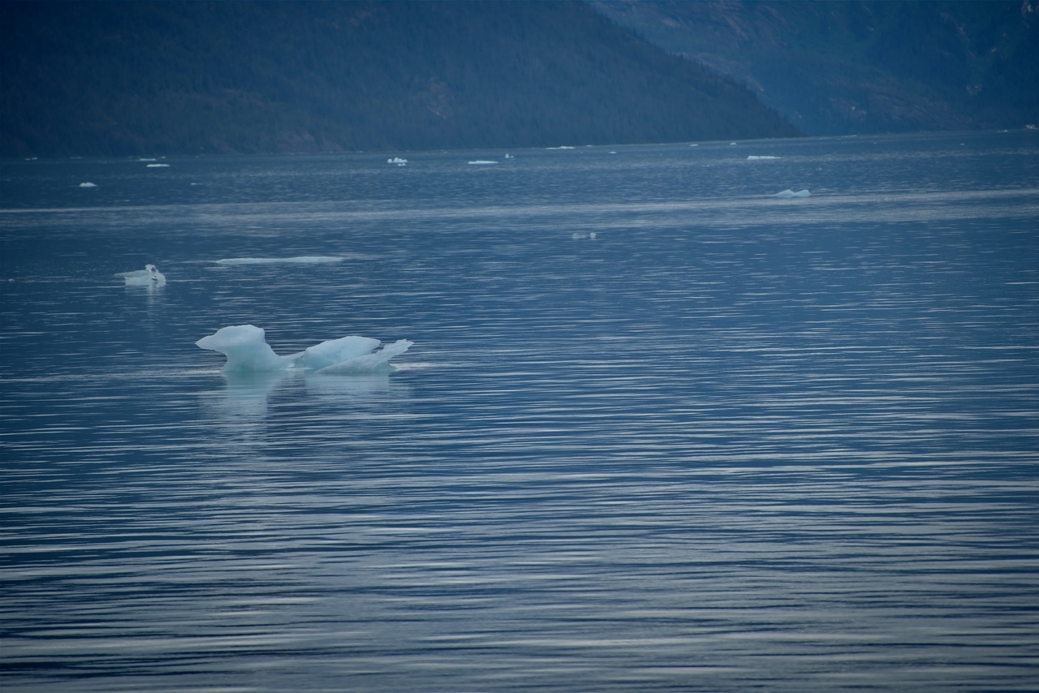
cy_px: 346
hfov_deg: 6.9
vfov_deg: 4.6
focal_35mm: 300
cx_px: 520
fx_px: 8660
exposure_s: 1/640
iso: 140
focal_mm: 300
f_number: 5.6
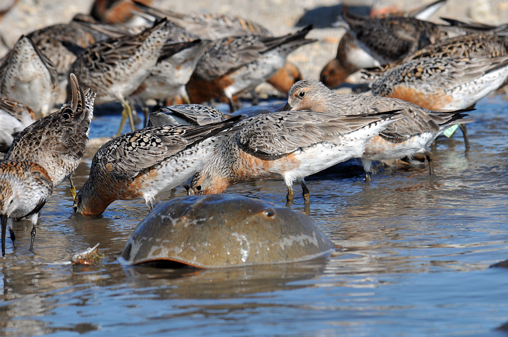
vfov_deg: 2.3
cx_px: 254
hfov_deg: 3.4
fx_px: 8456
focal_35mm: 600
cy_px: 168
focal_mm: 400
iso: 400
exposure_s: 1/500
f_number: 11
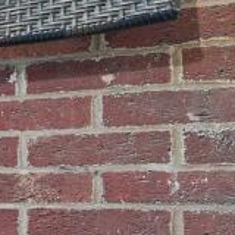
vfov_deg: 19.7
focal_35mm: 87
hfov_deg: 11.2
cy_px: 198
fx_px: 668
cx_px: -480
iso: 125
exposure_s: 1/5
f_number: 8
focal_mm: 16
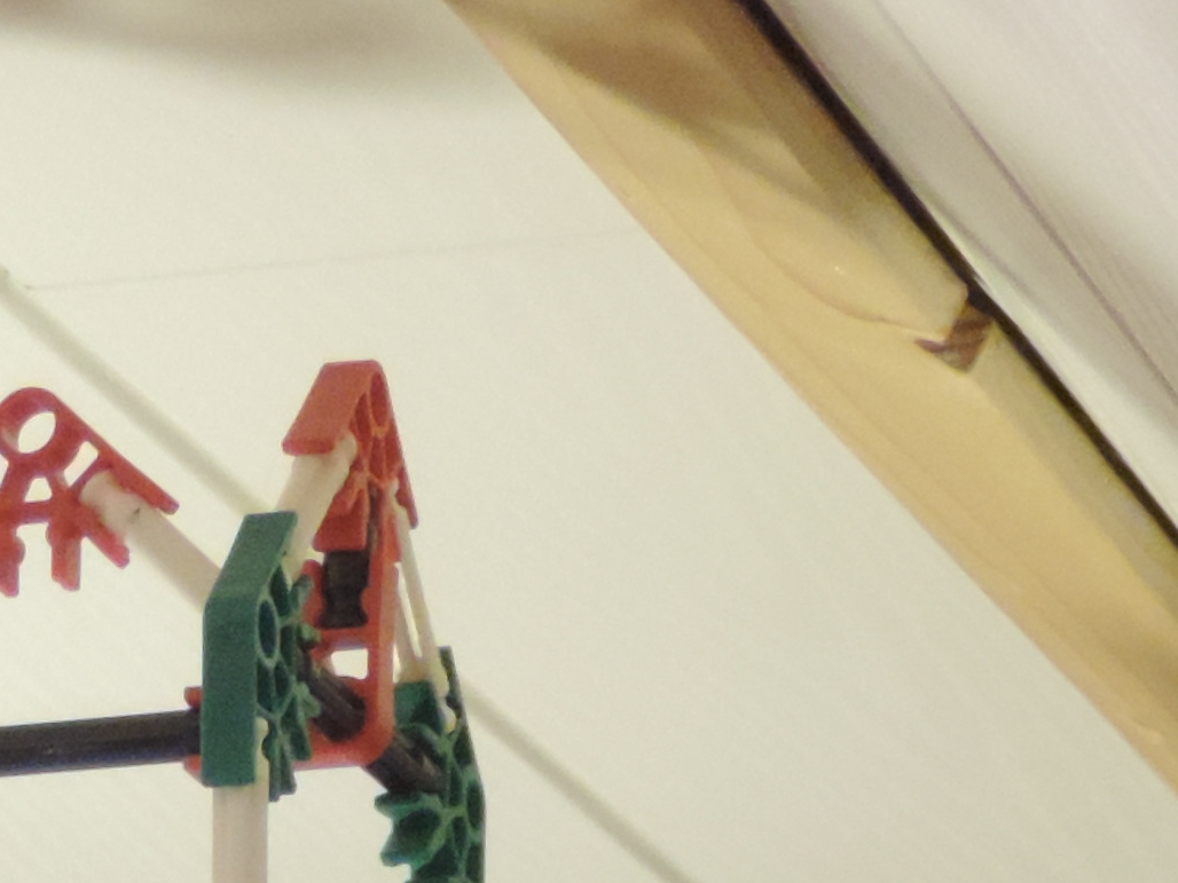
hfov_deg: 4.9
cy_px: 2026
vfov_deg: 3.6
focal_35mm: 405
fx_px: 13782
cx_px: 132
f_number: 4
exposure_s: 1/25
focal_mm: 15.1
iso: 560
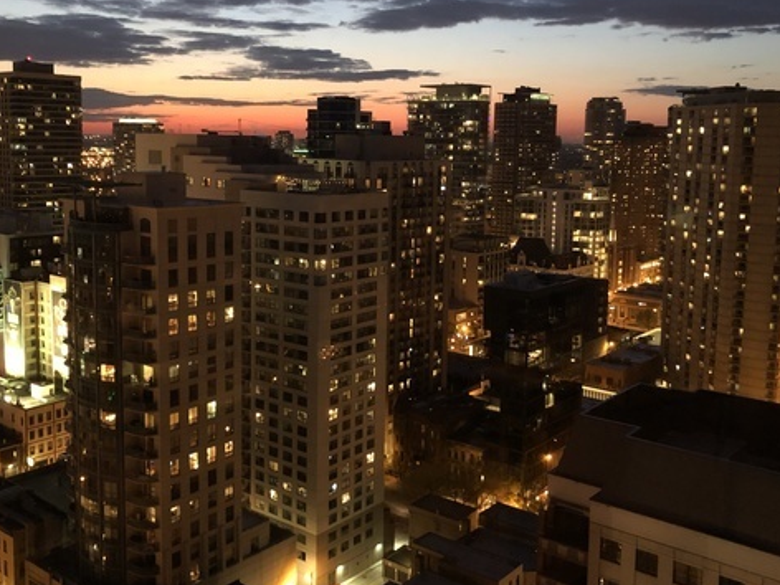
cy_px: 250
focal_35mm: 38
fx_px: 856
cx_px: 393
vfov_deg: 37.6
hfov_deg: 49.0
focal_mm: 3.99
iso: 125
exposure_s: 1/4
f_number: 1.8
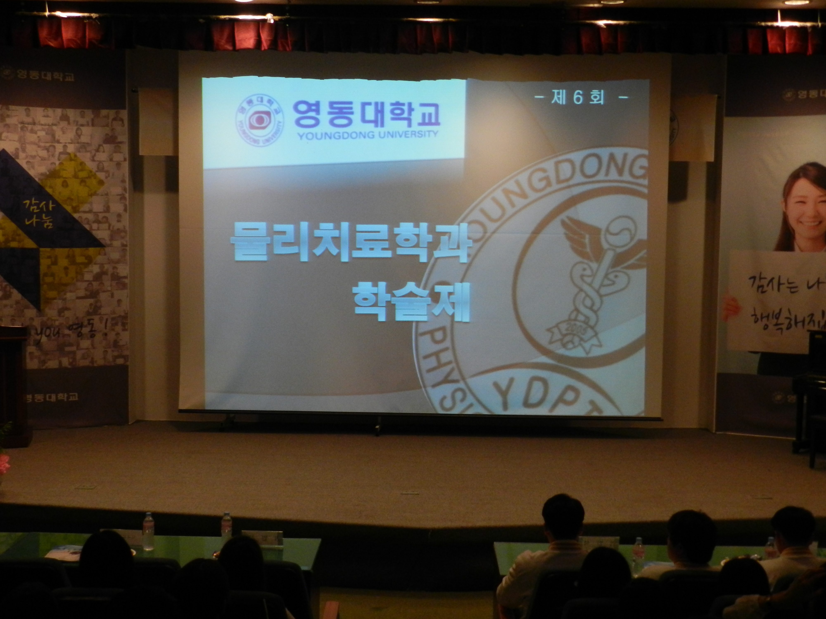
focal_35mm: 46
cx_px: 413
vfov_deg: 31.5
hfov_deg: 41.2
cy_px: 310
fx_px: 1098
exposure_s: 1/100
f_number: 4.2
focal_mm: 8.1
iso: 640
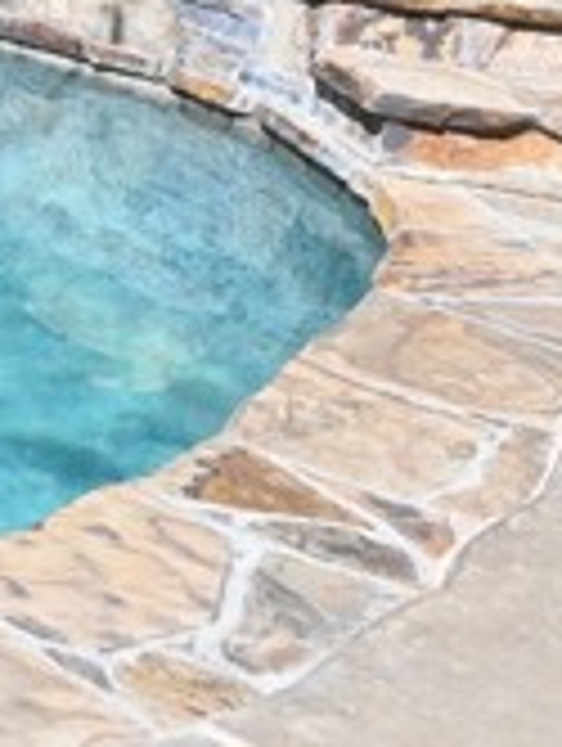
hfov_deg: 11.6
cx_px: -832
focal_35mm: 103
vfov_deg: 18.3
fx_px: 2219
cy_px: -83
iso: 100
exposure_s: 1/400
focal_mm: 18.5
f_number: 7.1
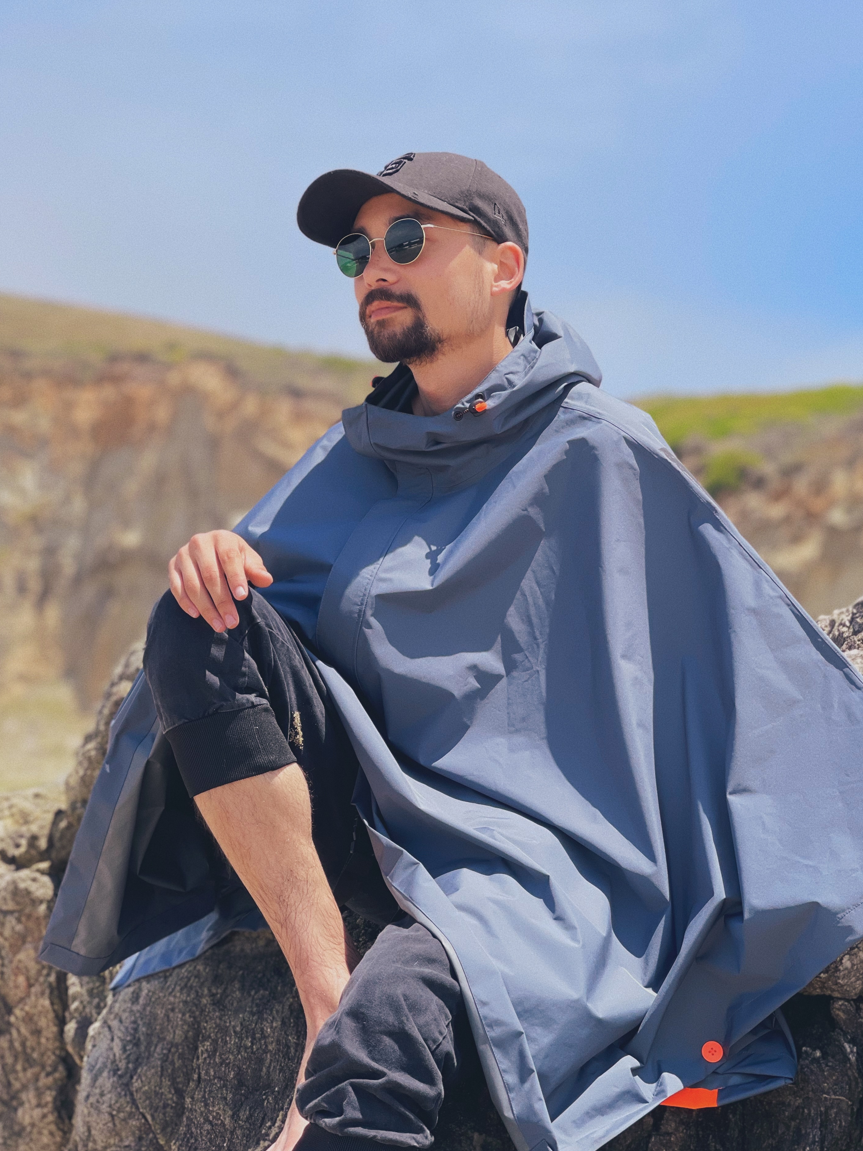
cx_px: 458
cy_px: 600
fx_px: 2294
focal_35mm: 69
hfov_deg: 21.3
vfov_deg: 28.2
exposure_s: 1/896
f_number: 2.2
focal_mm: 7.5
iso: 32
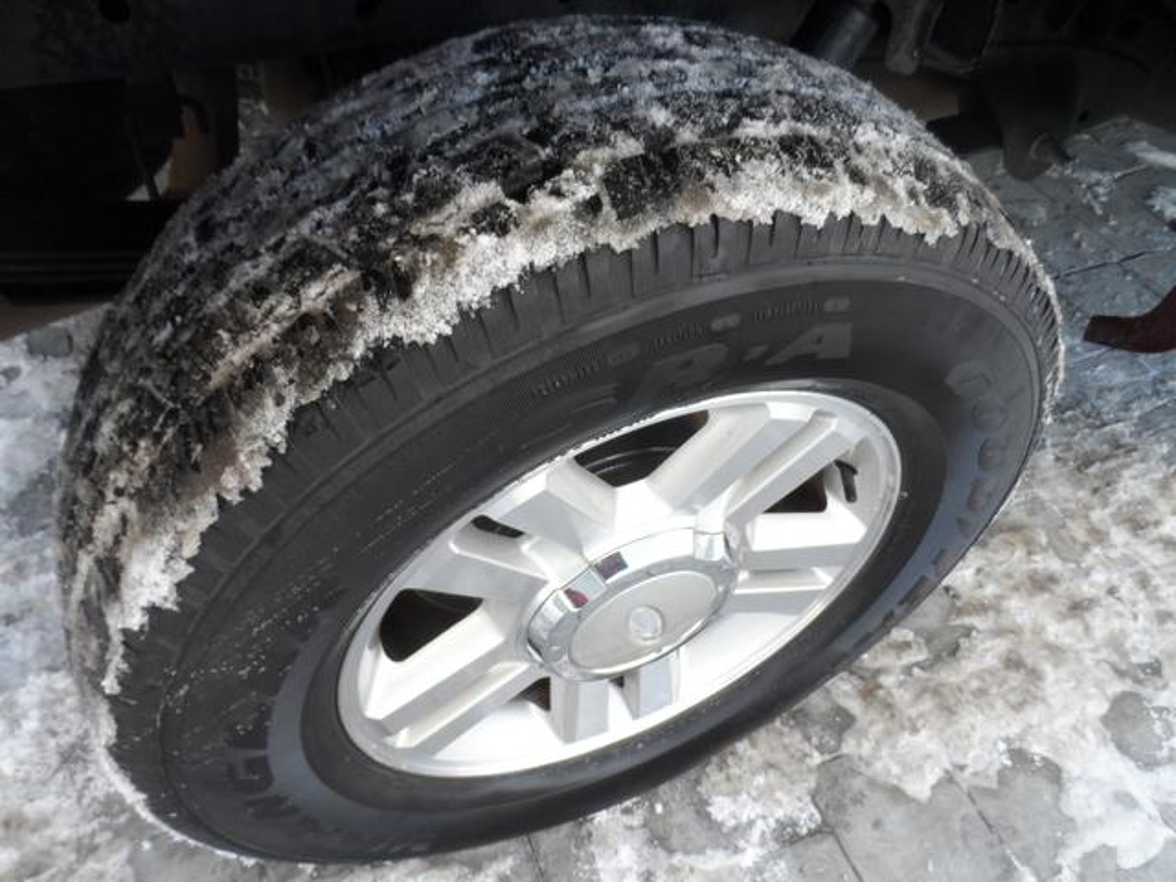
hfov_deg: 71.6
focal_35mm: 24
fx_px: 815
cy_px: 441
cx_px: 588
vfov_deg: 56.8
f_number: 3.2
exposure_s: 1/90
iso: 80
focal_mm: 4
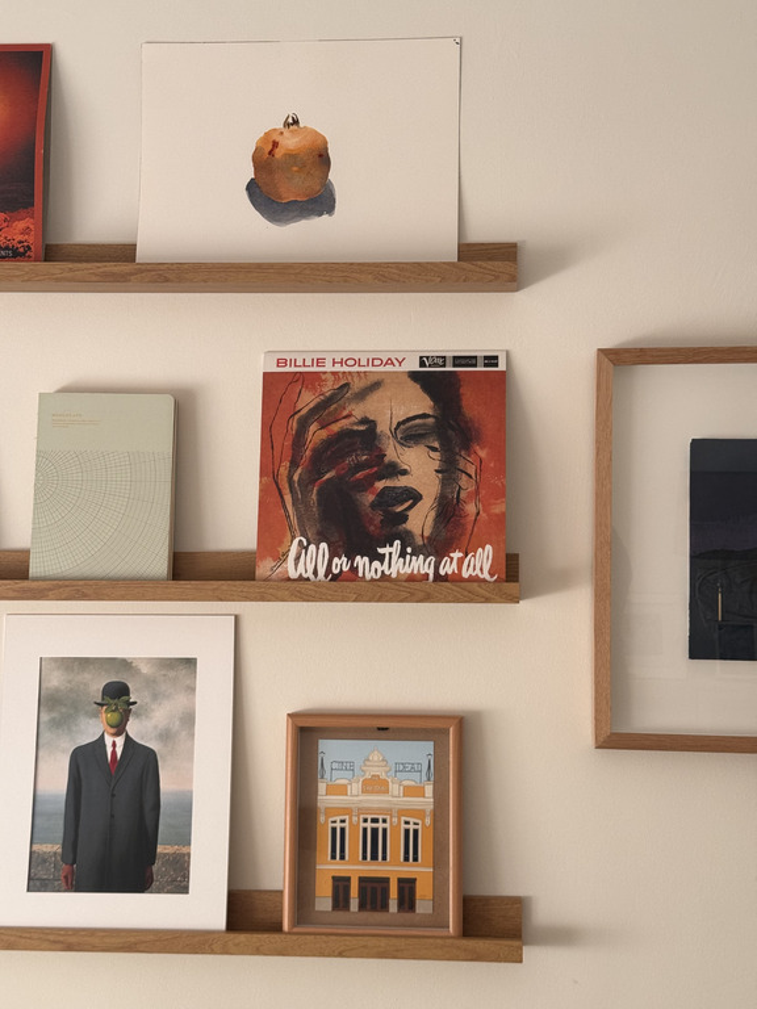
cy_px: 504
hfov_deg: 30.3
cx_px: 378
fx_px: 1400
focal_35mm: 48
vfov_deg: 39.7
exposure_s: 1/60
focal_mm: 6.76
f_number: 1.78
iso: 160
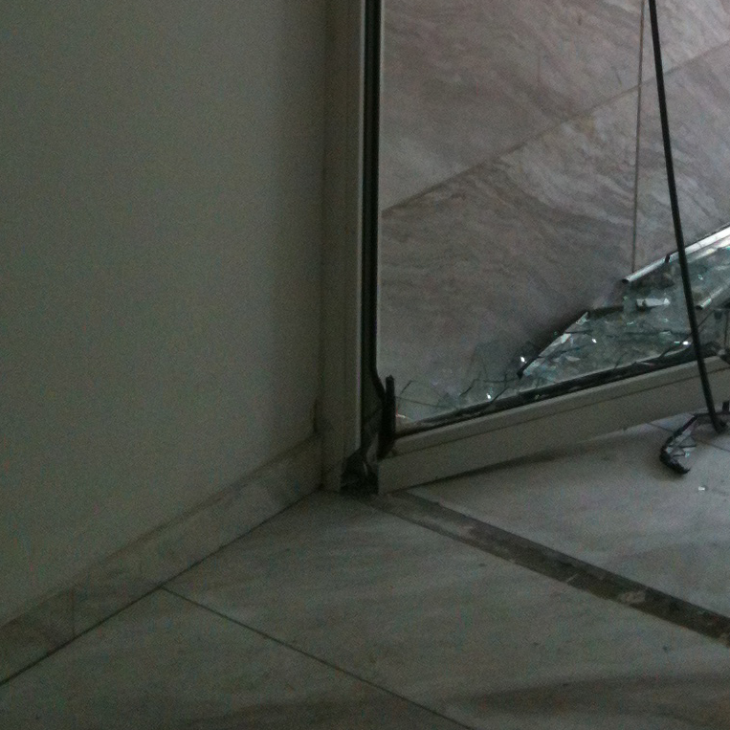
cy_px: -225
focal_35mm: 83
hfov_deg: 20.7
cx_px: 576
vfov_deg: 19.3
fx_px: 1980
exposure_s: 1/60
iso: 100
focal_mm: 3.85
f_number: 2.8
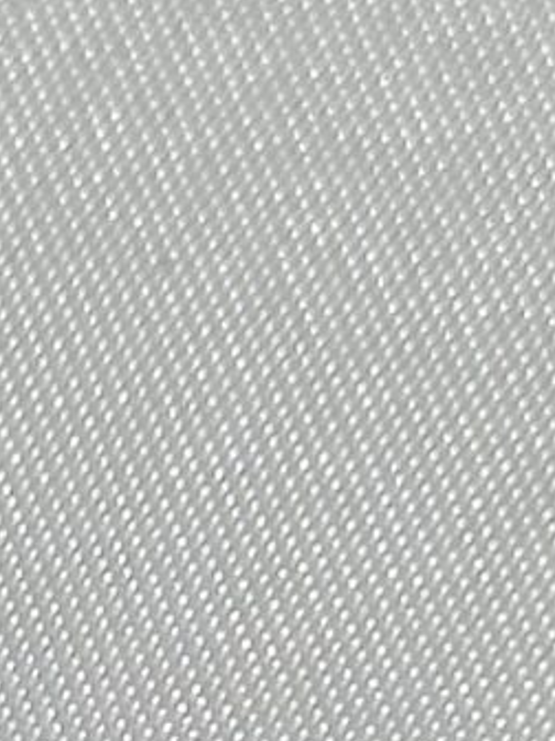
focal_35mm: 366
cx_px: -374
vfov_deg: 5.4
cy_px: 631
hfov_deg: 4.0
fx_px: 7824
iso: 64
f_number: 1.78
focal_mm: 6.86
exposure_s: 1/663
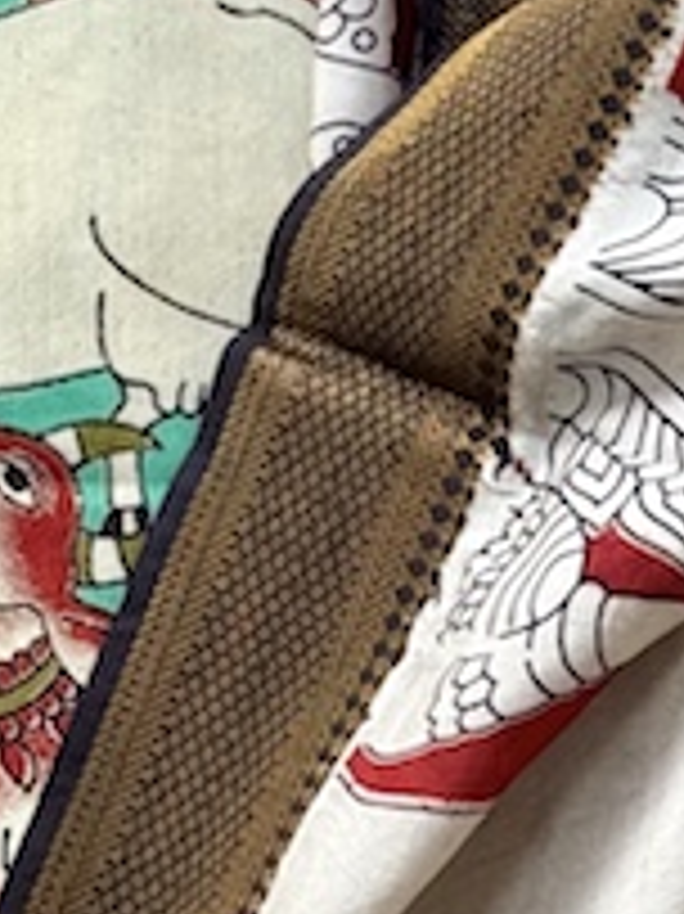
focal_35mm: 236
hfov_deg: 6.3
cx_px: 511
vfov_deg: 8.4
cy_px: 621
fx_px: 6224
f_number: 1.78
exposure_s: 1/414
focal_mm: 6.76
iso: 64
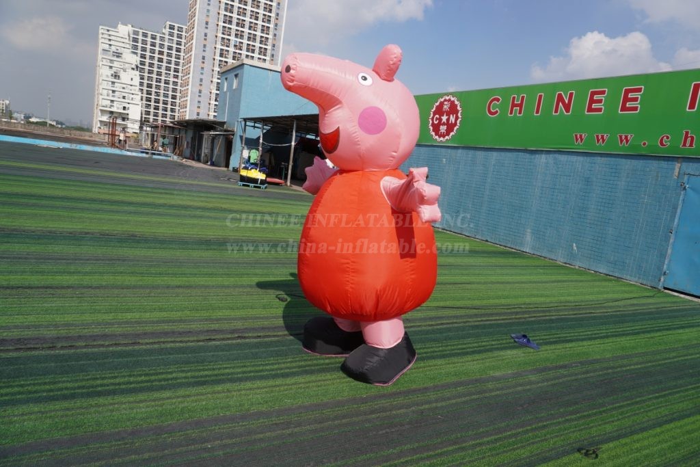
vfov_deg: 53.1
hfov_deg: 73.7
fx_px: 467
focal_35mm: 24
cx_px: 350
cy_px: 234
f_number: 8
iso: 100
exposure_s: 1/400
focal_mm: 16
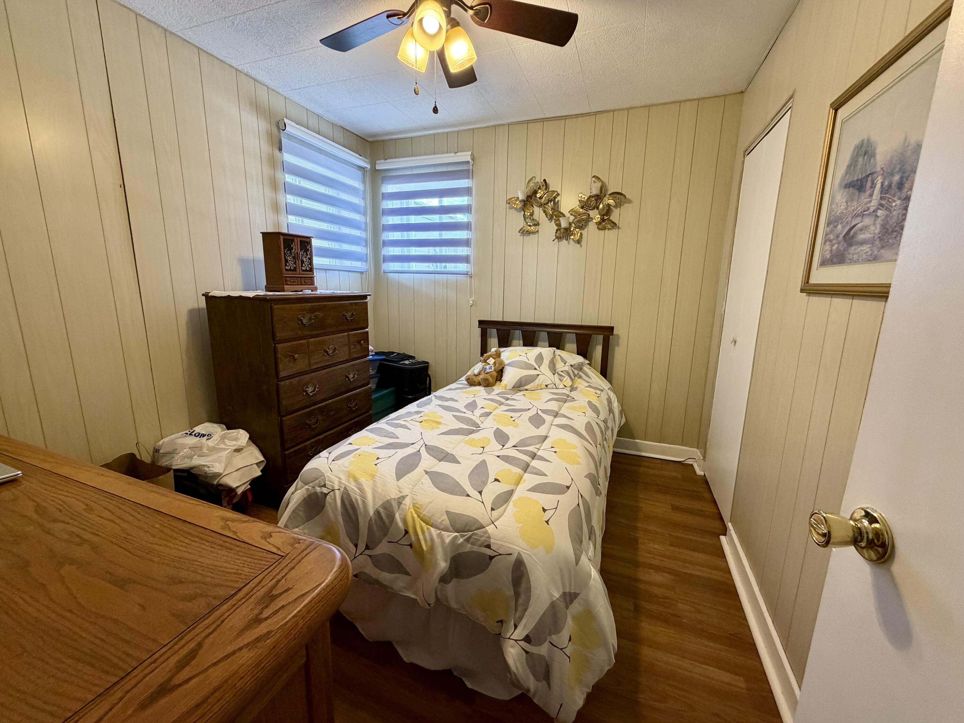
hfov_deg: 102.1
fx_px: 390
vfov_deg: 85.7
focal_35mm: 14
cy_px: 362
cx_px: 482
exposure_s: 1/60
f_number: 2.2
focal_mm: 2.22
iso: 250
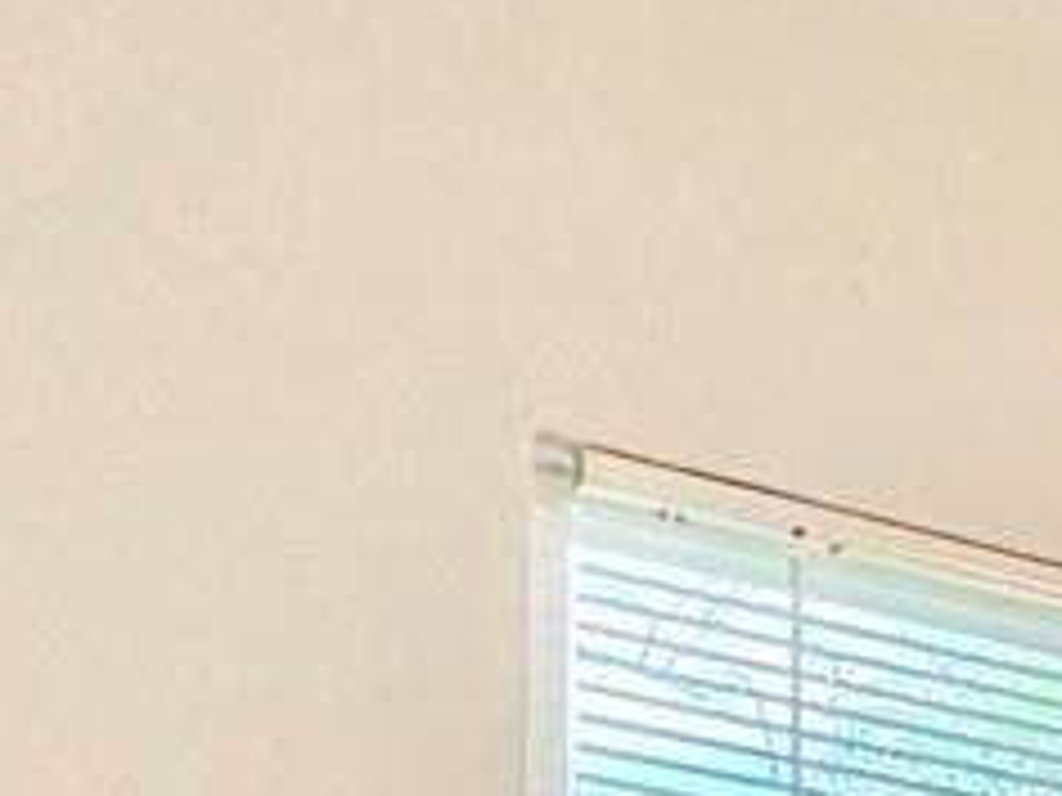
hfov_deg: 12.0
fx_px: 2915
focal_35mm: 95
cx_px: 3056
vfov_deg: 13.2
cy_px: 1637
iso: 125
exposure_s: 1/120
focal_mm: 2.22
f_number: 2.2
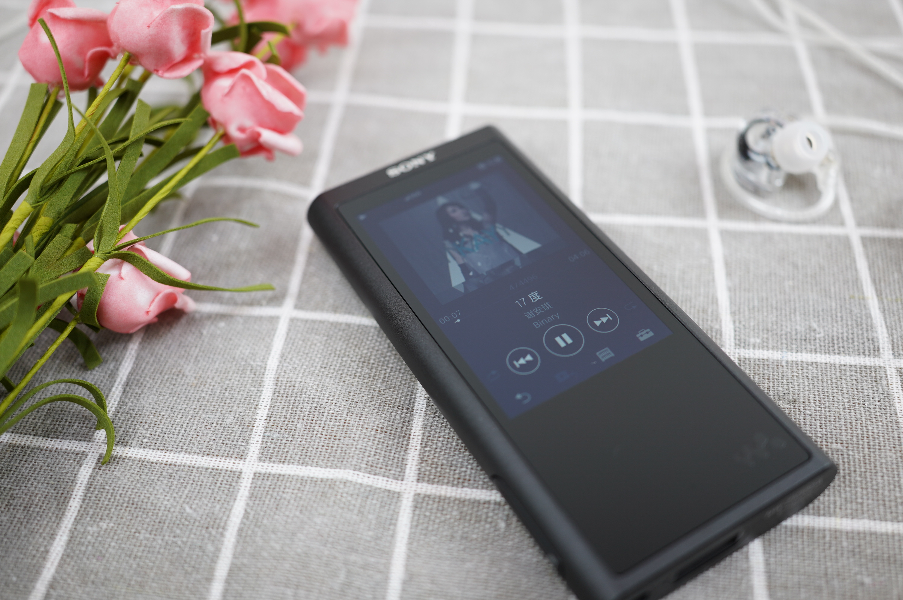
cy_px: 300
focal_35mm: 35
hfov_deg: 54.5
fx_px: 877
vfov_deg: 37.8
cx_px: 452
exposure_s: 1/40
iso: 200
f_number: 2.8
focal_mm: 35
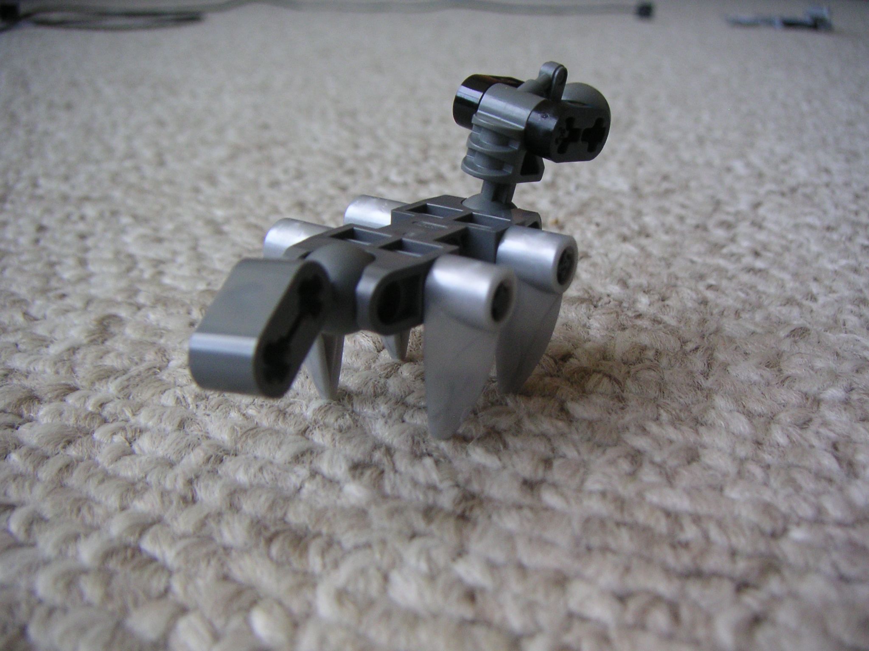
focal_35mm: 37
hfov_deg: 50.1
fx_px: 929
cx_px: 434
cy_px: 326
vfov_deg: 38.7
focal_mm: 5.7
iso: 100
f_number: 2.8
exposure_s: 1/30
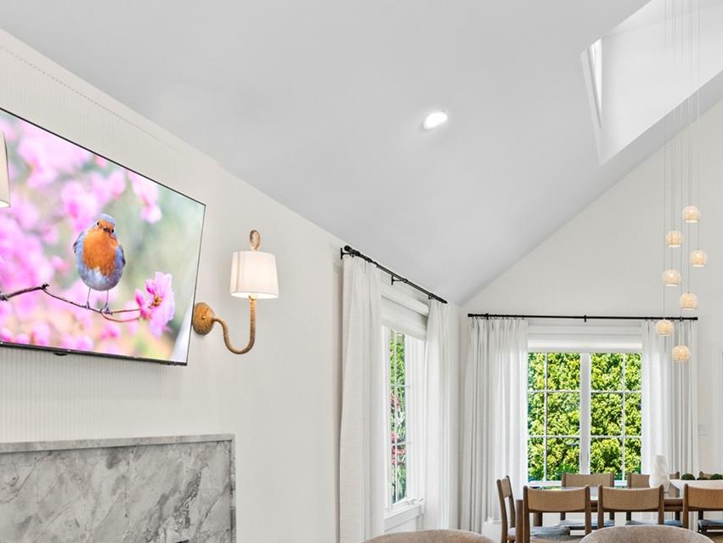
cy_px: 404
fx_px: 773
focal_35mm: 37
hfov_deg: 43.2
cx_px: 720
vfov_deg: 37.8
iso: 100
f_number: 5
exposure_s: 1/80
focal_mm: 16
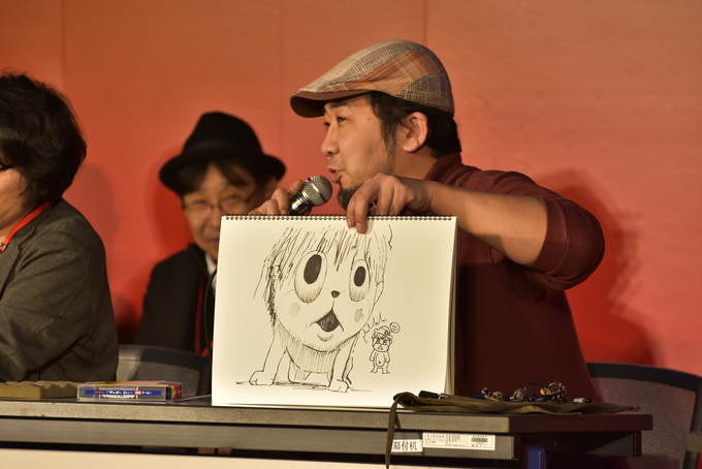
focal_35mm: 270
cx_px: 351
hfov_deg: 7.6
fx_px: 5267
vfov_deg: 5.1
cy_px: 234
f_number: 5
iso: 1000
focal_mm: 180
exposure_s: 1/320
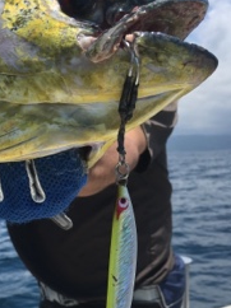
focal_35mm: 48
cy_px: 225
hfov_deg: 30.0
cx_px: 82
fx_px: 428
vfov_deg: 38.8
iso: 25
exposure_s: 1/1923
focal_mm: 4.15
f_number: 2.2
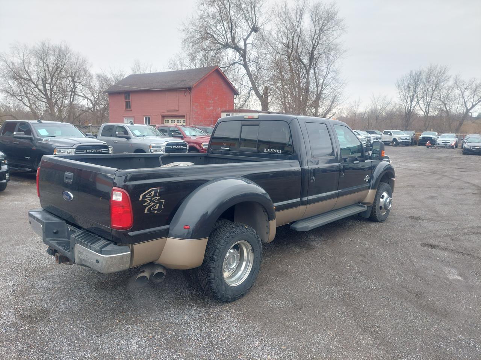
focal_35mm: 24
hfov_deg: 71.6
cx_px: 240
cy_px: 180
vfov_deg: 56.8
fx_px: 333
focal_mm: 5.23
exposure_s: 1/120
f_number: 1.8
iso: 40
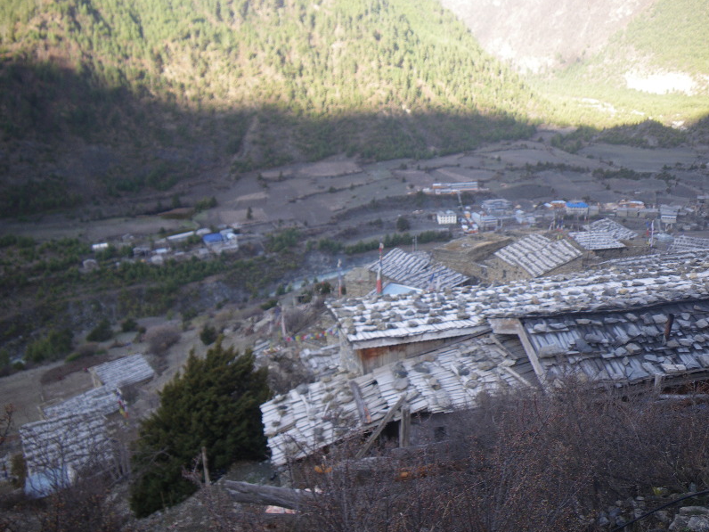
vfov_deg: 46.8
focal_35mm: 30
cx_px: 373
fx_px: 614
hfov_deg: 59.9
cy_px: 258
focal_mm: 5
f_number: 3.5
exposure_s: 1/60
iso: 50
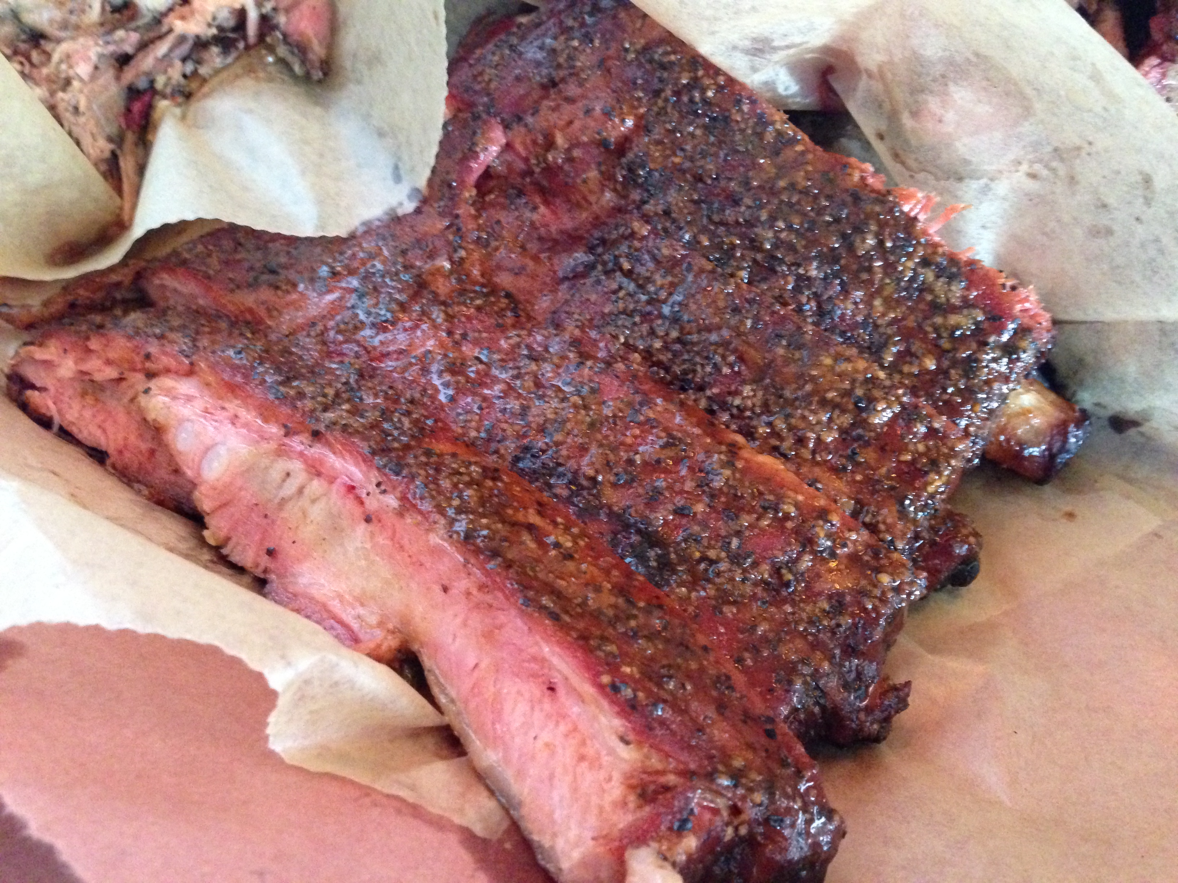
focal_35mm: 33
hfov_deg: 55.4
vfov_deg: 42.9
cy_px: 442
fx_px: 1123
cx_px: 589
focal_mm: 4.12
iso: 800
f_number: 2.4
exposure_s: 1/15
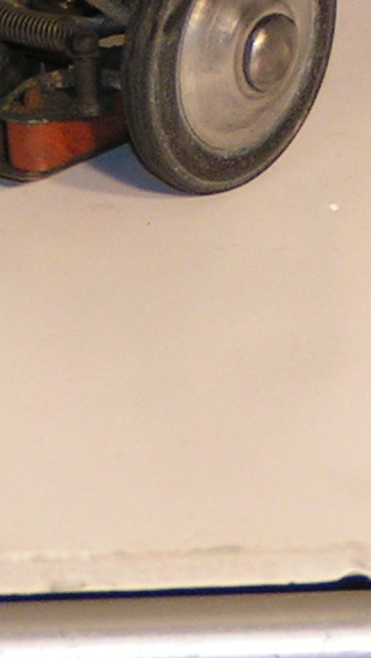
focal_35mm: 551
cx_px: 266
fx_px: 9629
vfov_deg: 3.9
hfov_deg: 2.2
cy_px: -127
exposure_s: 1/160
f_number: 3.5
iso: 100
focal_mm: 21.9
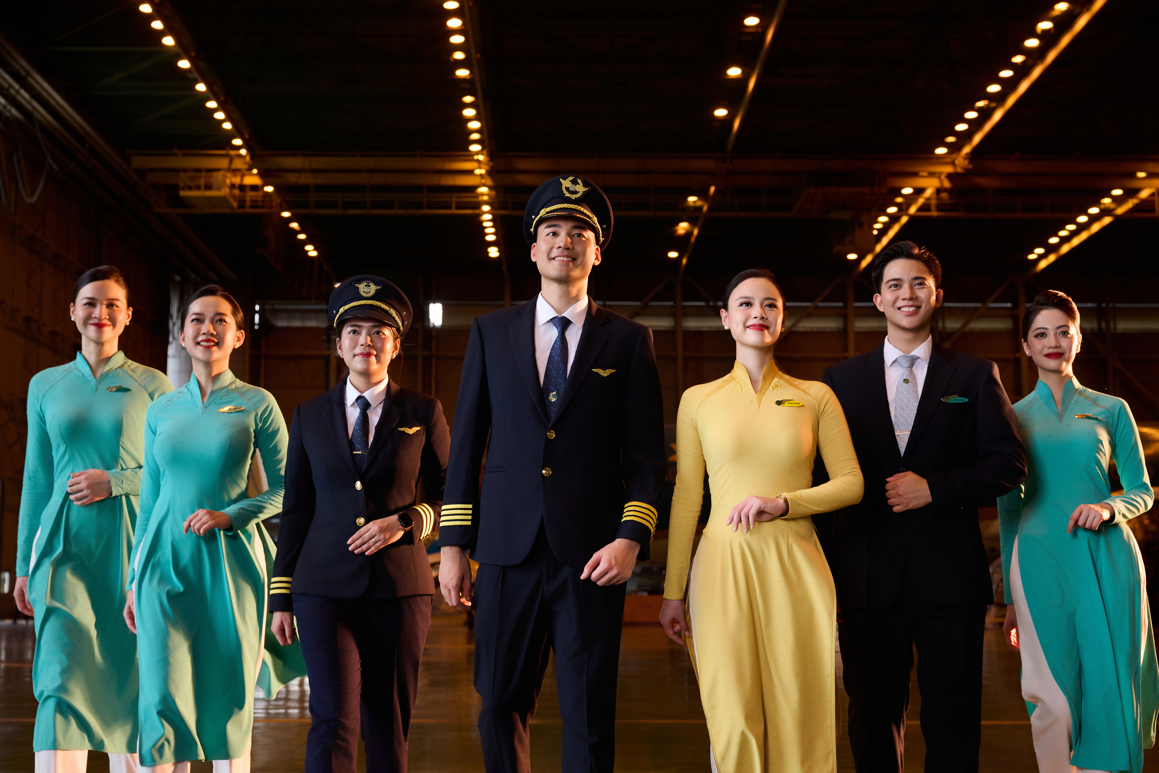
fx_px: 1545
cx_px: 580
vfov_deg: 28.1
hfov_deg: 41.1
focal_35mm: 48
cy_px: 386
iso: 640
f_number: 5.6
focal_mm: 48
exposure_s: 1/125
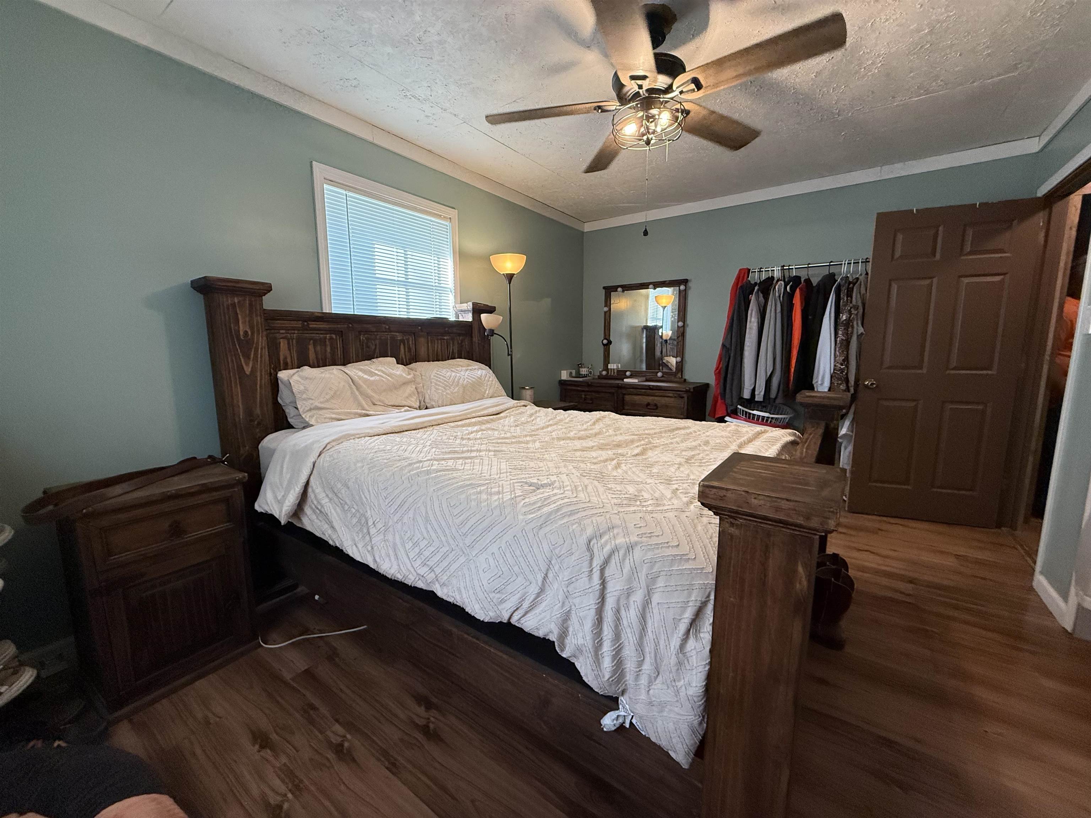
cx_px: 546
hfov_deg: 102.1
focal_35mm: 14
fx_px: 441
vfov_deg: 85.7
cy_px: 409
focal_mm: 2.22
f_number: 2.2
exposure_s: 1/120
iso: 400
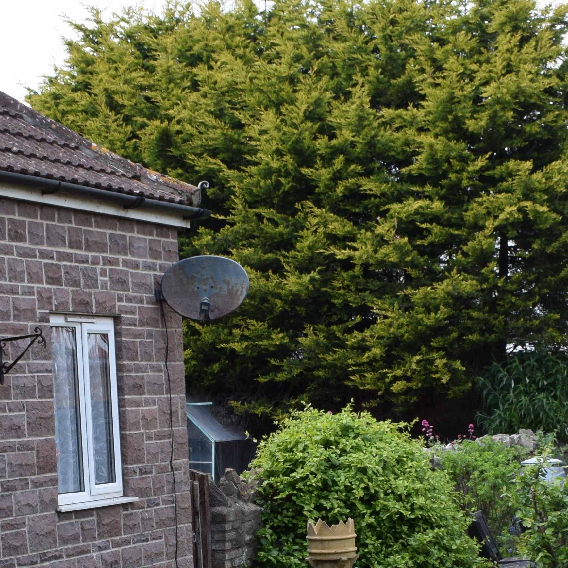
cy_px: 584
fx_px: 1634
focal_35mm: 88
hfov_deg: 19.7
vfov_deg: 19.1
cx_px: 231
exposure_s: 1/250
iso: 360
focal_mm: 20
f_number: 8
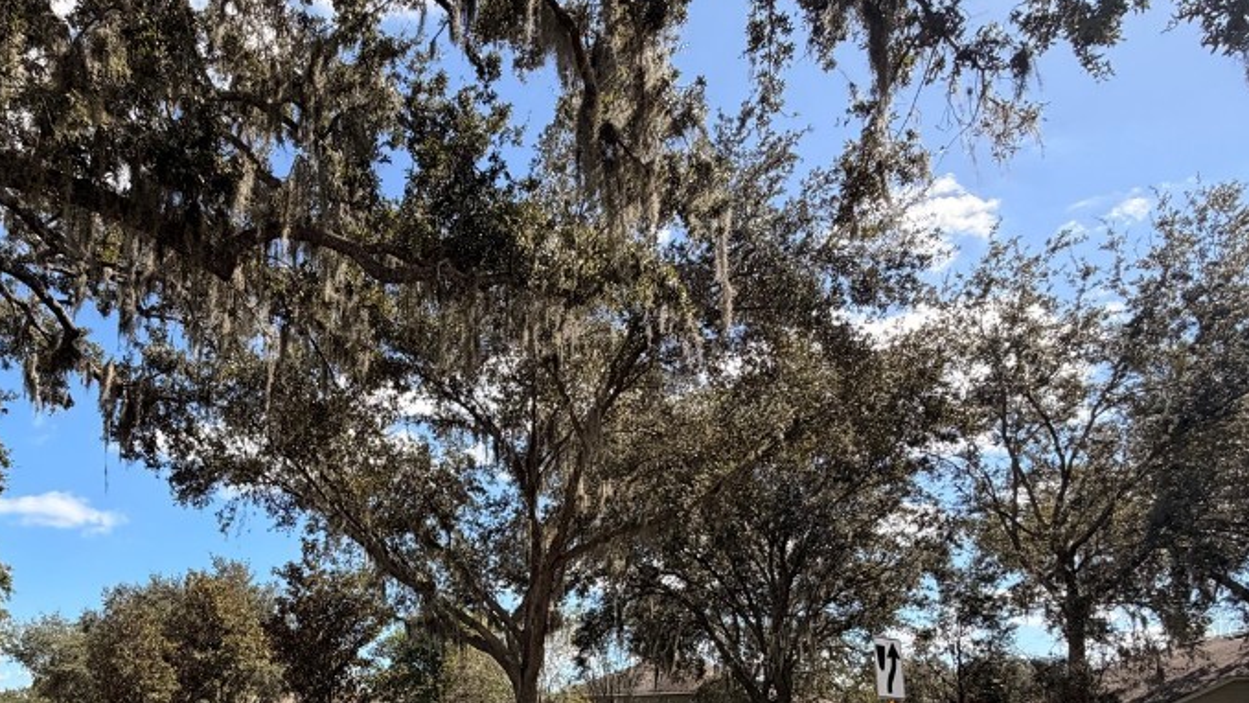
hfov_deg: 76.5
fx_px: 762
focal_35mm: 23
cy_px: 626
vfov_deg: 45.2
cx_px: 429
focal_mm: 2.22
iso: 40
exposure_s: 1/770
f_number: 2.2
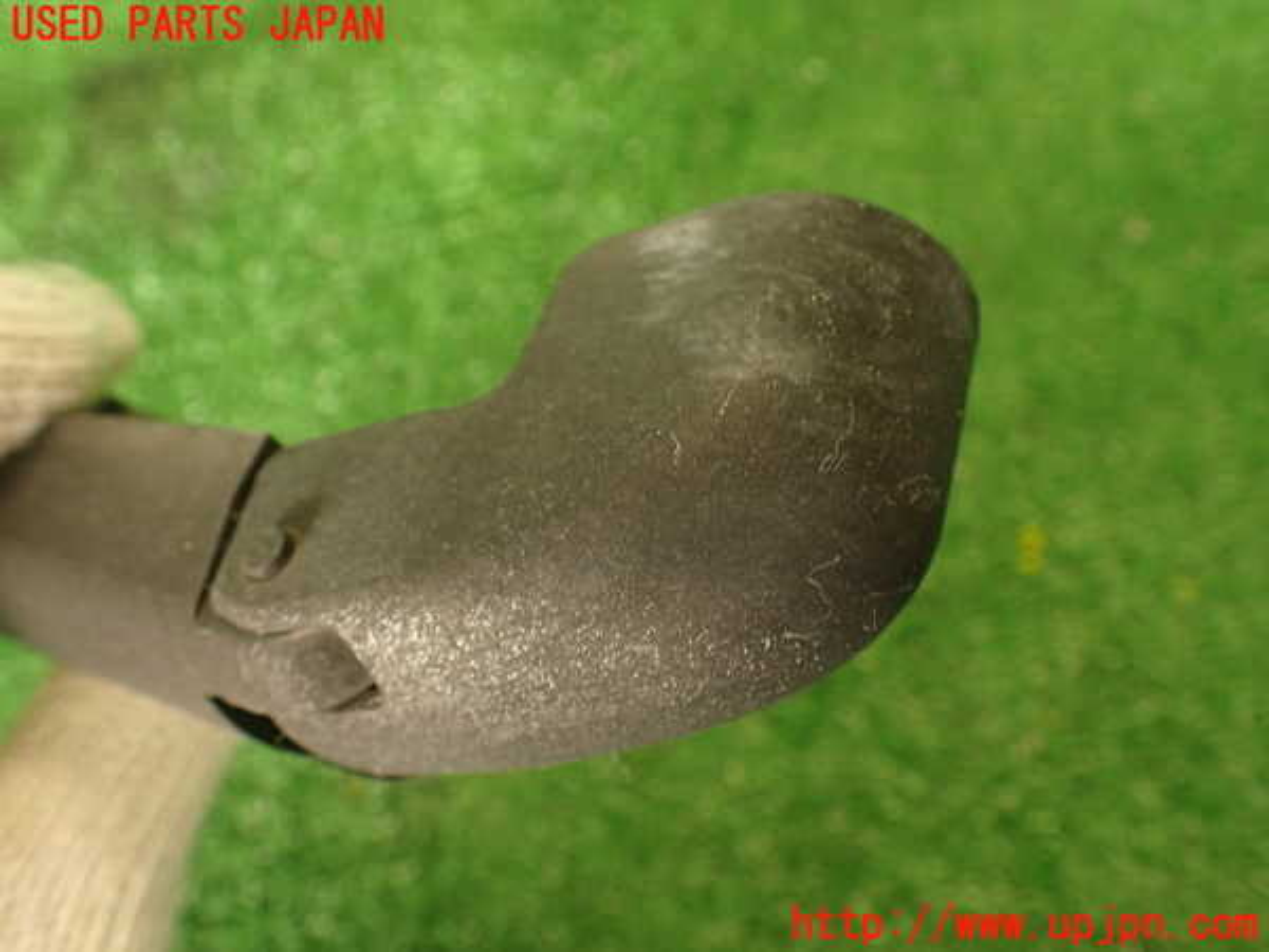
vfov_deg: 46.8
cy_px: 476
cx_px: 634
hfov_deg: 60.0
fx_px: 1100
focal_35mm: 30
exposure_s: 1/30
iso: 200
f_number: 2.3
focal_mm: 5.4
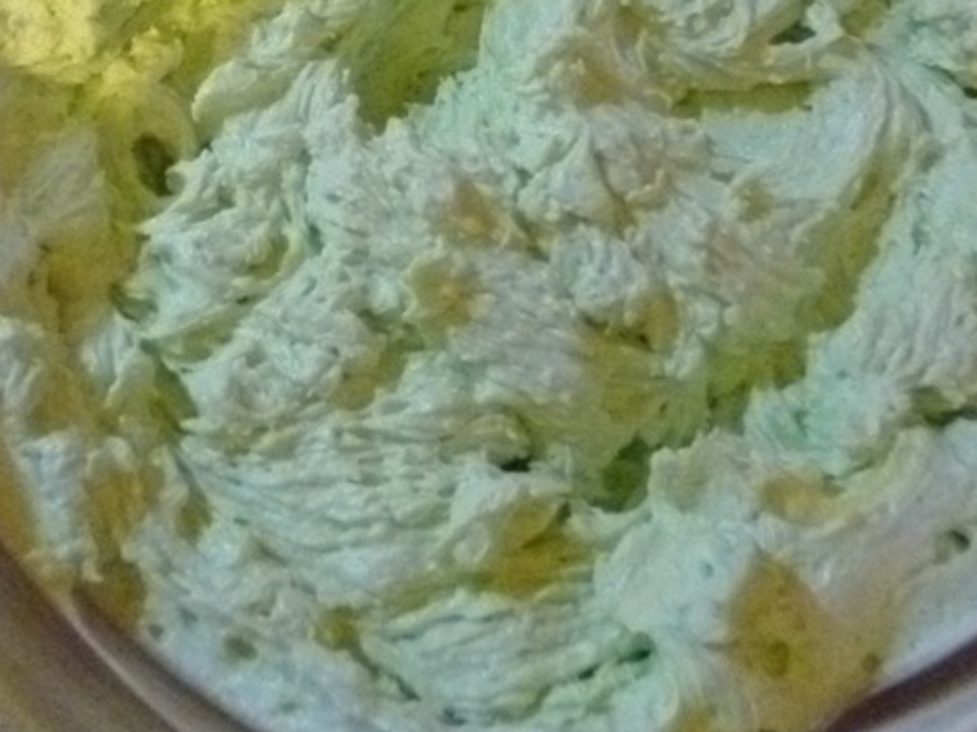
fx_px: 1354
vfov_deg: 29.4
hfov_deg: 39.7
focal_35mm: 48
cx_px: 490
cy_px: 128
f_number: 2.8
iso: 1600
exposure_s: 1/25
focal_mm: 5
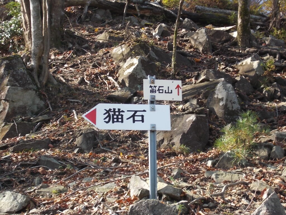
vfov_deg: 14.9
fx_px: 818
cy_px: 108
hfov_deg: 19.8
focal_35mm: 99
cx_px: 143
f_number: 5.5
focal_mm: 17.6
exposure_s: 1/60
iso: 80
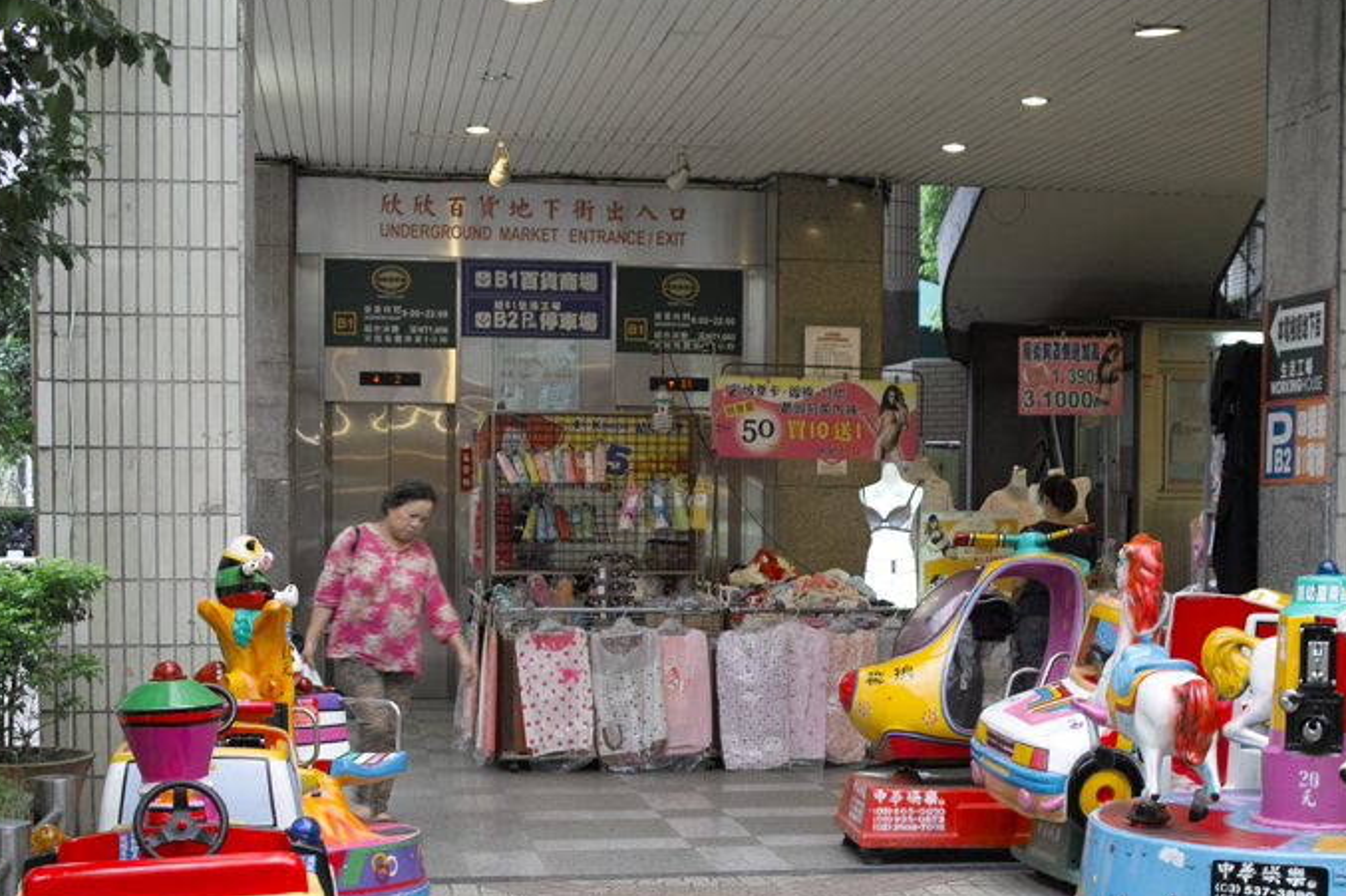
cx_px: 827
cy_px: 664
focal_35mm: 62
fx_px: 2317
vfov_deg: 21.7
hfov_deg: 32.3
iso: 200
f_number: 2.8
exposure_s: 1/25
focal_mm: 24.2
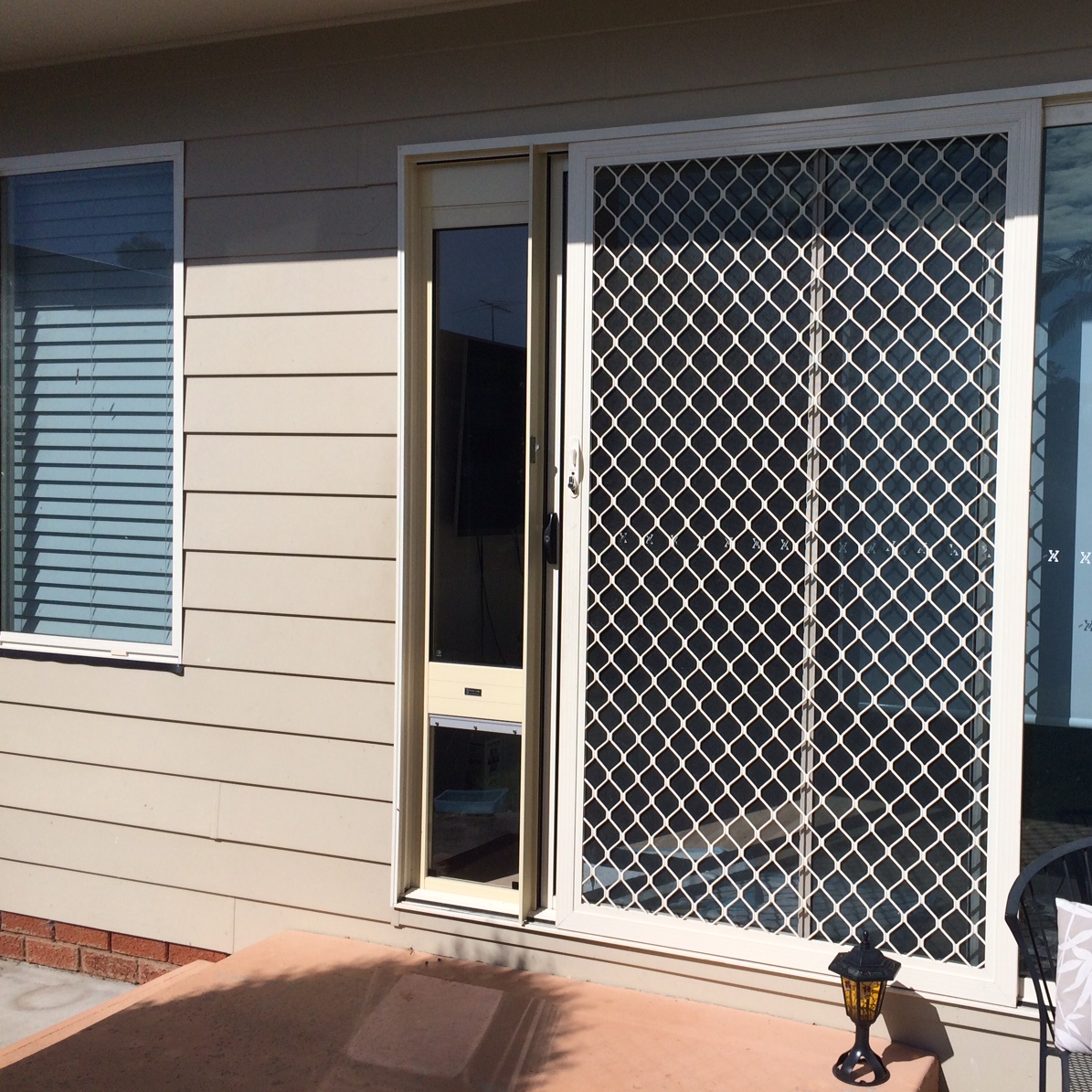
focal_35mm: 35
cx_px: 744
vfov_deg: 47.2
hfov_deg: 46.3
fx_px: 1249
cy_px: 536
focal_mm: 4.15
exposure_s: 1/5128
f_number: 2.2
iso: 40
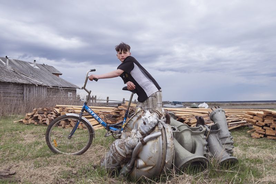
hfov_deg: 57.2
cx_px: 138
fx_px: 253
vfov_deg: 40.0
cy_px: 92
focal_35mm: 33
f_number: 3.6
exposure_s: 1/500
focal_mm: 22.3
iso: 200
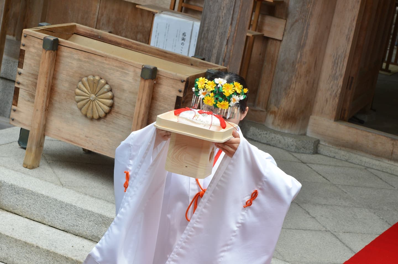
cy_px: 132
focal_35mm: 105
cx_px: 199
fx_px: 1159
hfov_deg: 19.5
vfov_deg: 13.0
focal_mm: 70
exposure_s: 1/800
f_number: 7.1
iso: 800
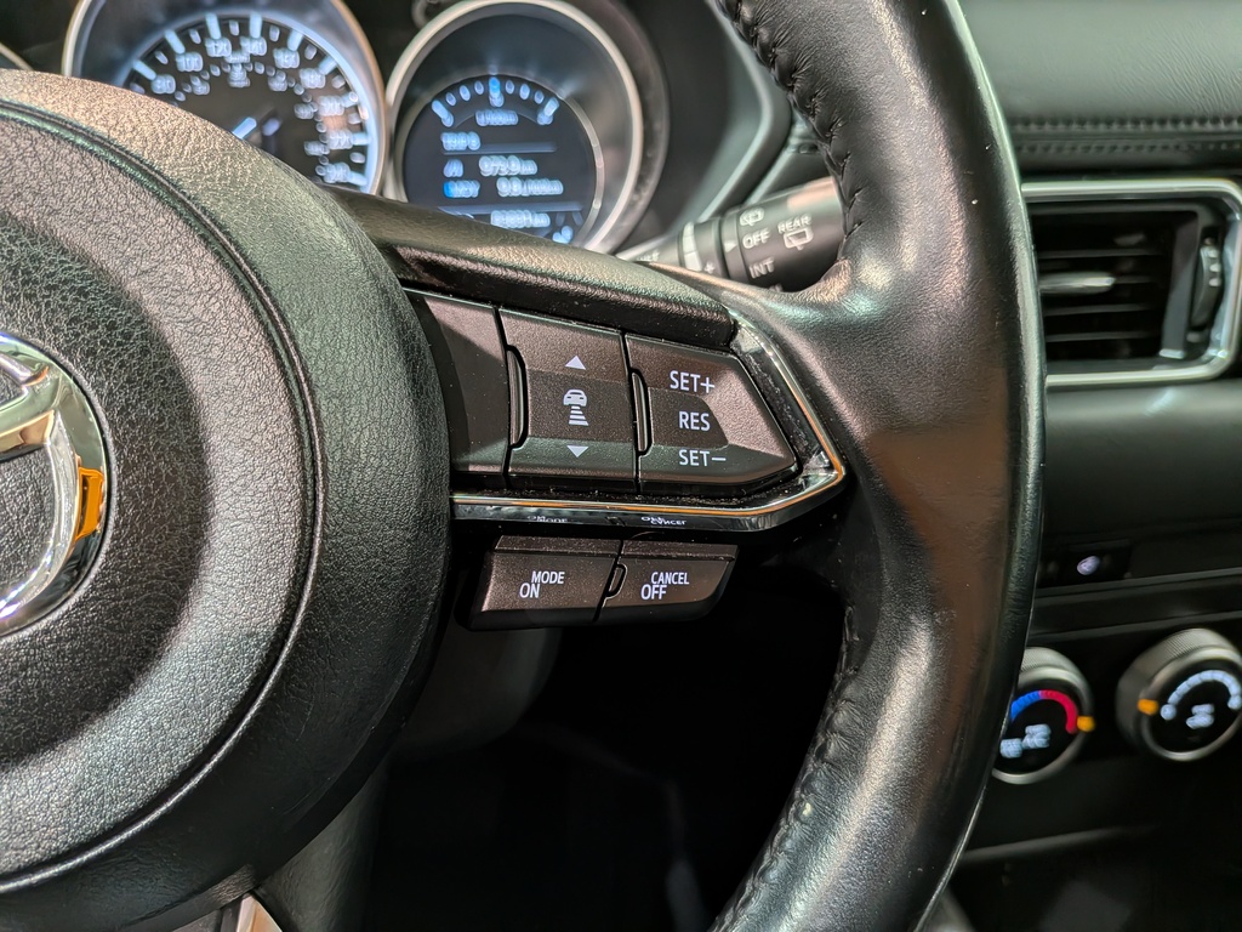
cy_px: 466
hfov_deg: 71.6
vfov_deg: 56.8
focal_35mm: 24
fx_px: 861
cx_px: 621
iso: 32
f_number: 1.7
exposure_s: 1/16.7
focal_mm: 4.53
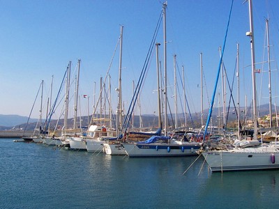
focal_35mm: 37
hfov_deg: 50.1
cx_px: 140
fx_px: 298
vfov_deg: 38.7
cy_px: 104
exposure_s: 1/750
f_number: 5.6
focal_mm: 5.6
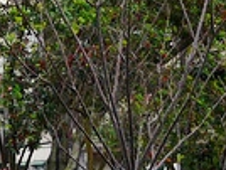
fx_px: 1596
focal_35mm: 244
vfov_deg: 6.1
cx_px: -113
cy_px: 125
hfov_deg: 7.9
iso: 200
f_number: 3.6
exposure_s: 1/80
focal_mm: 16
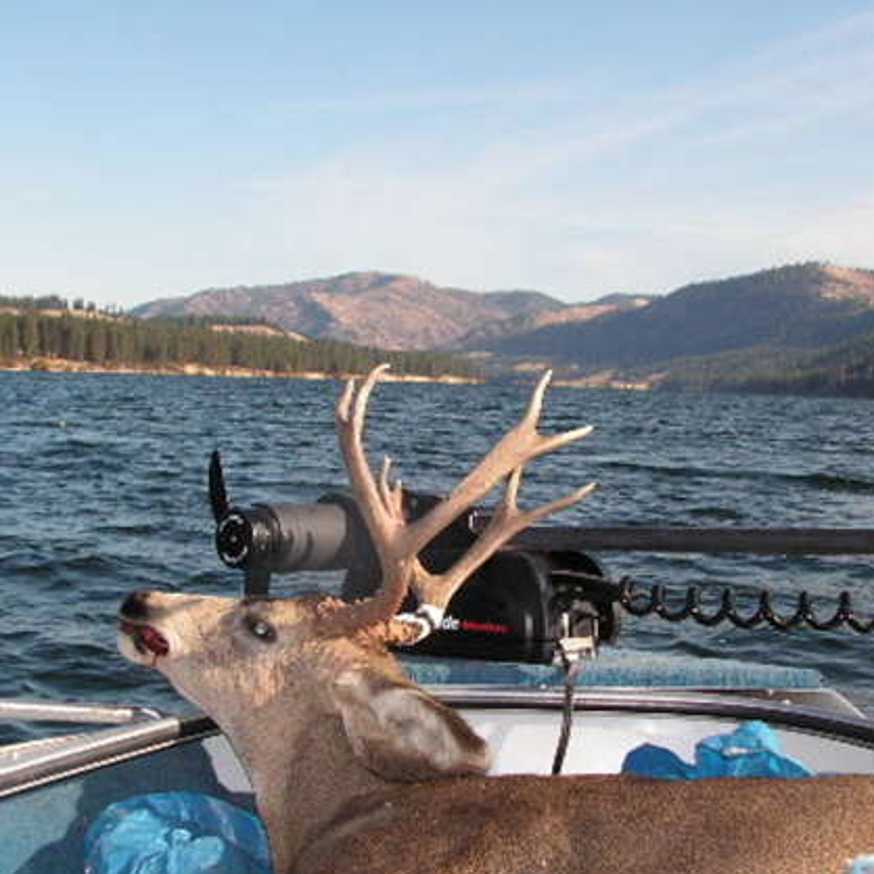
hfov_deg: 32.8
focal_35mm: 52
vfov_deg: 32.7
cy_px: 502
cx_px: 463
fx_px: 1485
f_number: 3.2
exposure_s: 1/500
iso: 50
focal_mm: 6
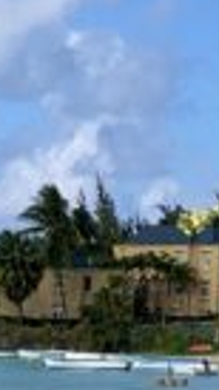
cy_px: -376
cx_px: 301
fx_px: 2190
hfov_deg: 5.7
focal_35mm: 212
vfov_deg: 9.5
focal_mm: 4.25
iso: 25
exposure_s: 1/2421
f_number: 1.8
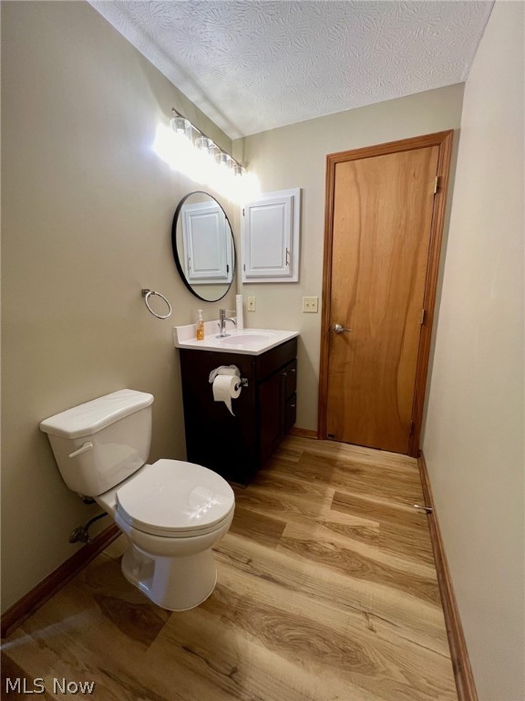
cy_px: 350
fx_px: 263
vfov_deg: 106.2
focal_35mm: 13
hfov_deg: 89.9
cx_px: 262
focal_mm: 1.57
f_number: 1.8
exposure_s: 1/60
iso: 125
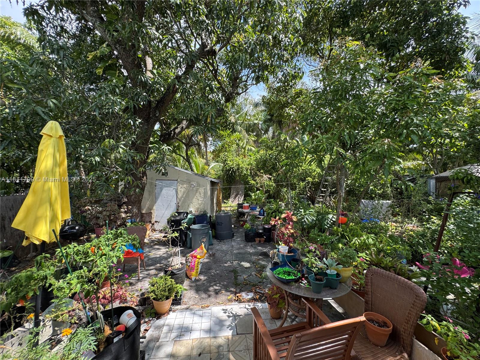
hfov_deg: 102.1
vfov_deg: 85.7
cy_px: 180
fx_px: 194
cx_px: 240
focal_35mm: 14
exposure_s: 1/322
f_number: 2.2
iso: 40
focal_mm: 2.22
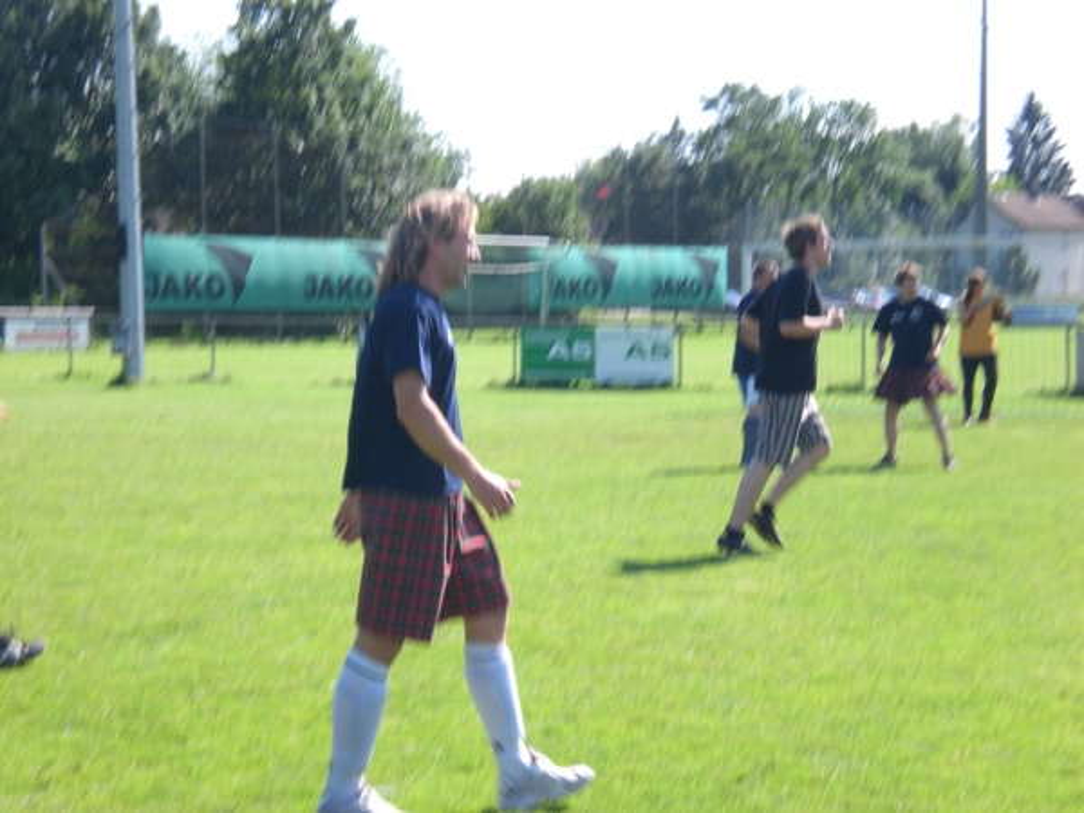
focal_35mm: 100
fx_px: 3131
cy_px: 406
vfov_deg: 14.8
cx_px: 542
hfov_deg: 19.6
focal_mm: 16.51
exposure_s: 1/125
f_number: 5.4
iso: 50
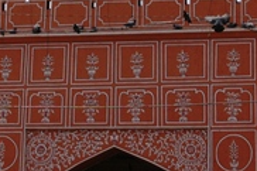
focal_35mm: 169
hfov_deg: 12.1
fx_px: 1205
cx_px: 41
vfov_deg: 8.0
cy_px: -37
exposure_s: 1/2000
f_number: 5.6
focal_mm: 32
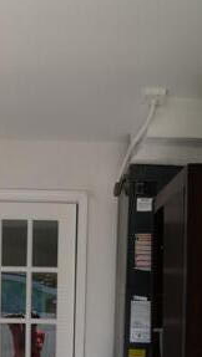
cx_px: 44
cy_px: 373
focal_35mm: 56
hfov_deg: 21.3
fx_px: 532
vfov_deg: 33.4
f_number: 5.6
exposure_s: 1/80
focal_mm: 24
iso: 80
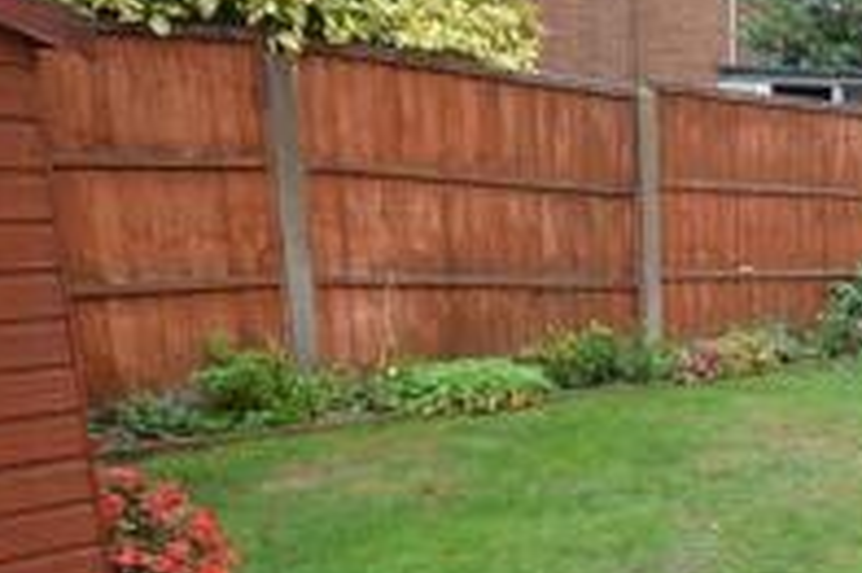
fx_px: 995
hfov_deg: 37.5
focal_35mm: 42
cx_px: 989
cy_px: 418
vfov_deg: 31.6
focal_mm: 11.5
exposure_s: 1/50
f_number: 6.3
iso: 400
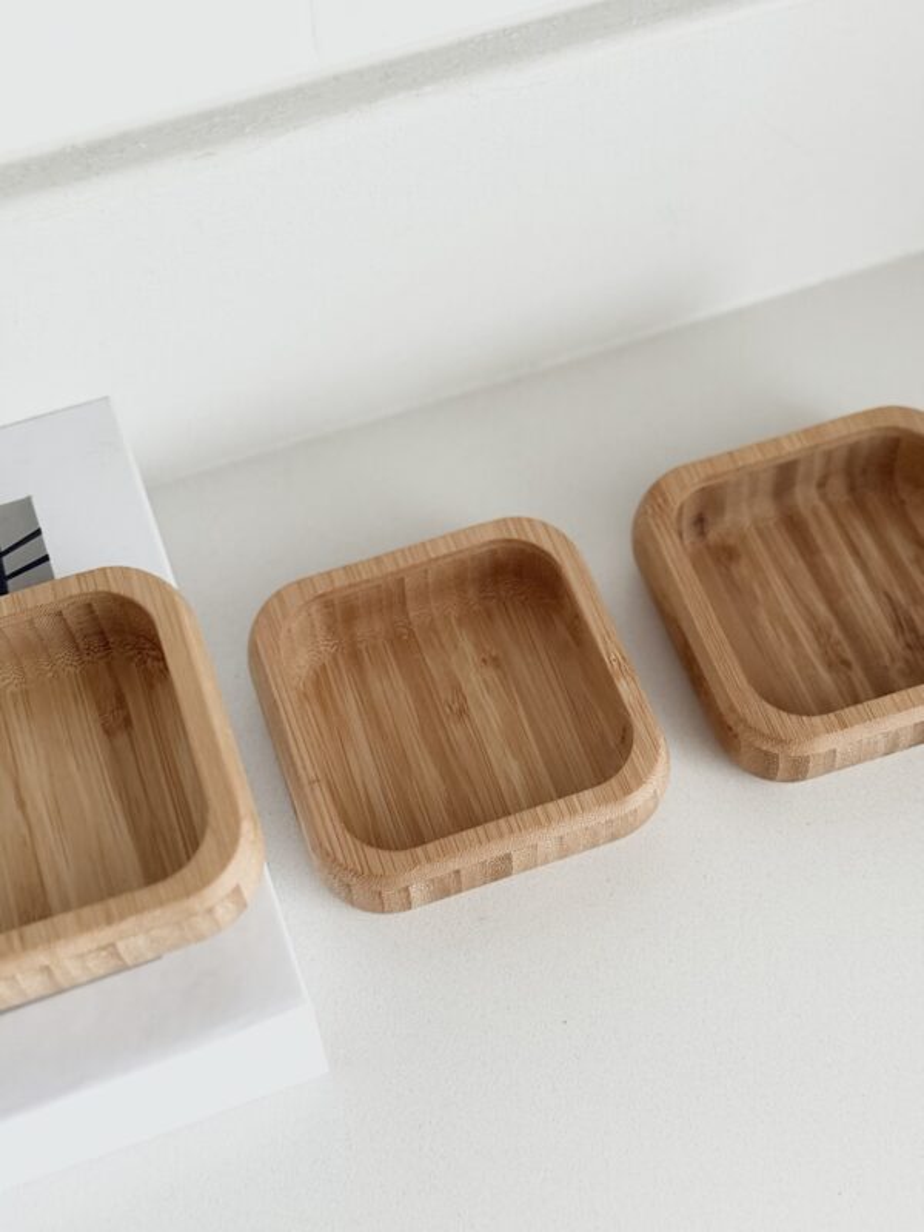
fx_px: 1708
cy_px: 616
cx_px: 462
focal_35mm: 48
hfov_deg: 30.3
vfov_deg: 39.7
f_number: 1.78
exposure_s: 1/29
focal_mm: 6.76
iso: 800
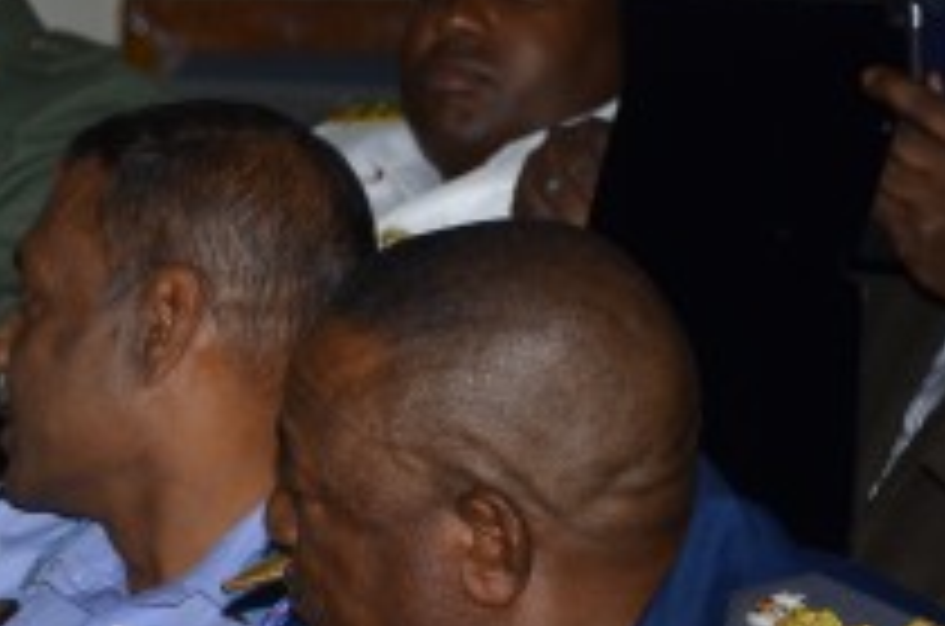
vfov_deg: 4.0
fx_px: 8983
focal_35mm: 343
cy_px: 619
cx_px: -338
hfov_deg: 6.0
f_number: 5
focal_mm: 80
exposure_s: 1/125
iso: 200
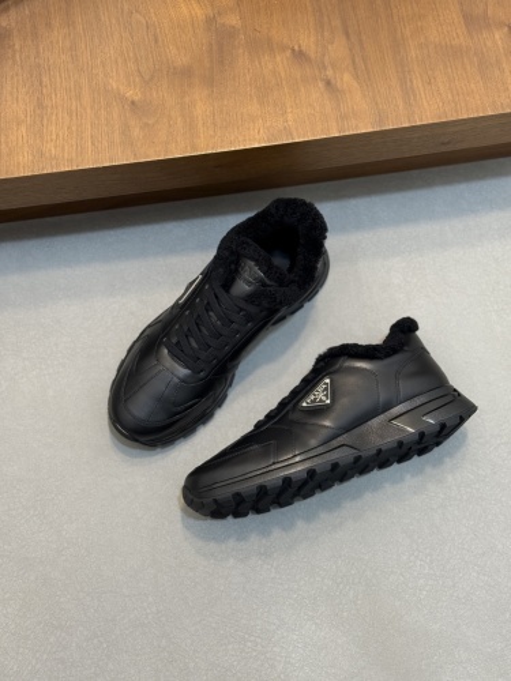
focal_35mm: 48
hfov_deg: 30.3
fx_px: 945
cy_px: 340
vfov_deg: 39.7
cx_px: 256
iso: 160
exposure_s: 1/100
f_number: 1.78
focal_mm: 6.76
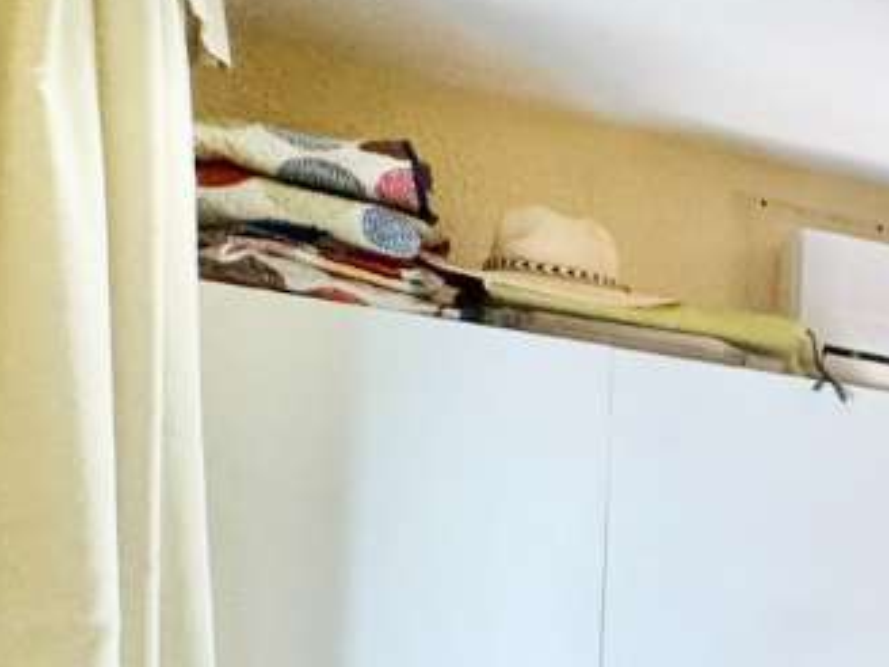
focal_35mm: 64
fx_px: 1644
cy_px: 769
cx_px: 1889
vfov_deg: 21.5
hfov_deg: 17.7
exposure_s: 1/100
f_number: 2.2
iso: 160
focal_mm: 2.22
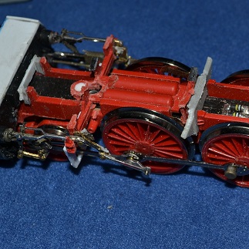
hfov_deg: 15.6
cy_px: 123
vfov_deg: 16.0
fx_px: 887
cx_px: 259
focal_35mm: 109
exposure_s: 1/60
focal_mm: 32
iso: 100
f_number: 8
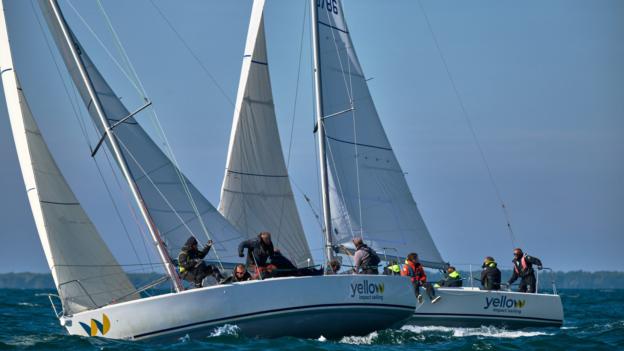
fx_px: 5560
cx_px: 312
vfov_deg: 3.6
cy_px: 160
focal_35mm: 336
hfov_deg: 6.4
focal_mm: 320
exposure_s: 1/2500
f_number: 6
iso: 200
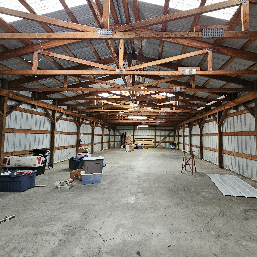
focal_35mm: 16
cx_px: 146
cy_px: 126
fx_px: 134
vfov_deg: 87.4
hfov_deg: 86.9
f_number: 2.2
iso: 400
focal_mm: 2.2
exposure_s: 1/40
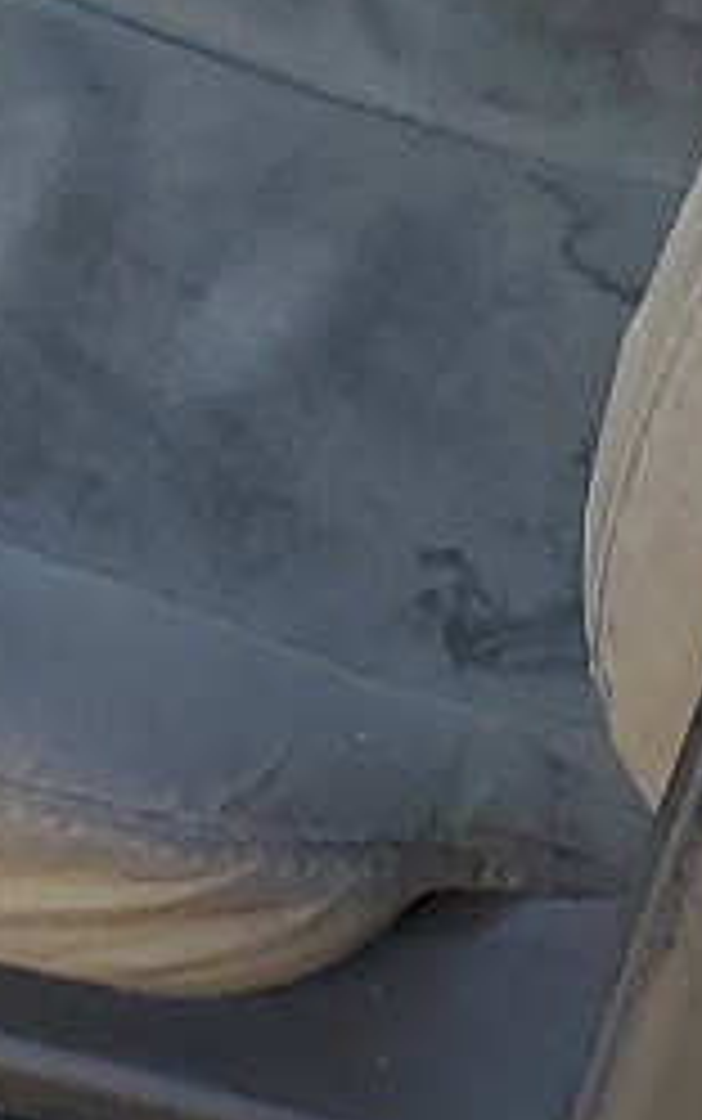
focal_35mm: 177
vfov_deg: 10.8
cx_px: -752
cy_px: -1102
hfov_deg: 7.1
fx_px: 5409
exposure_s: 1/370
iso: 50
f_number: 1.5
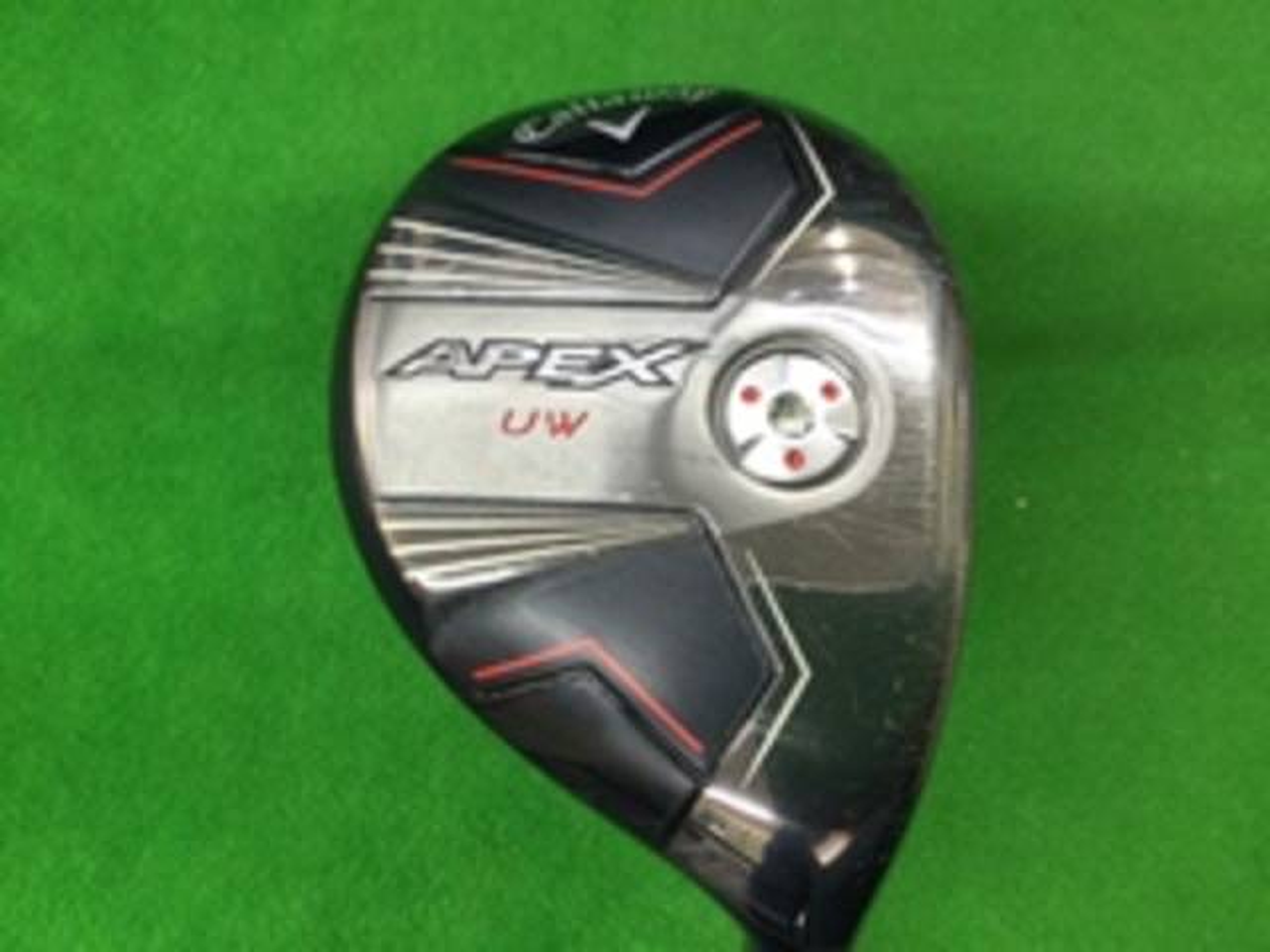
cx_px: 635
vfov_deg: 45.4
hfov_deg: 58.4
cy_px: 476
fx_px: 1137
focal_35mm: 31
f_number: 2.4
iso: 100
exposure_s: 1/30
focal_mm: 3.3
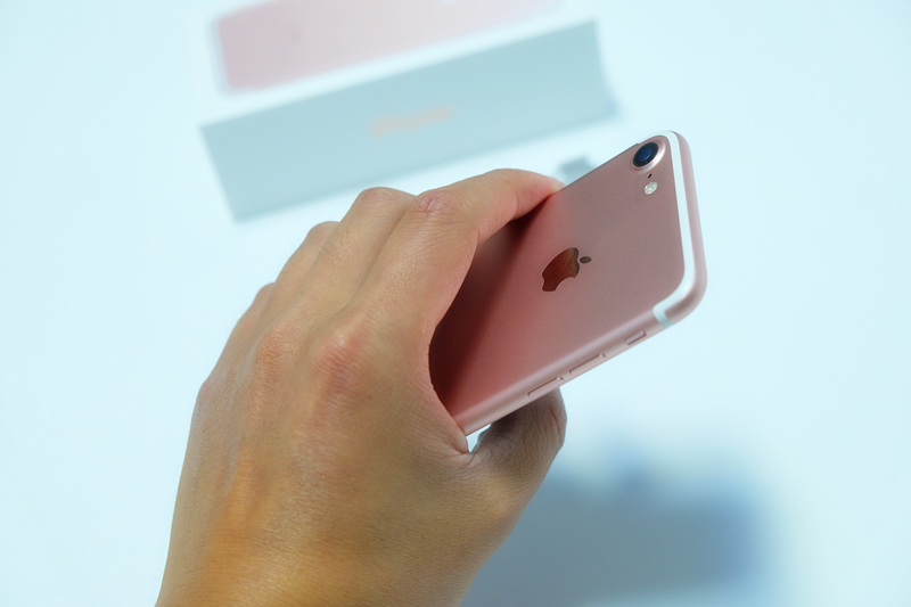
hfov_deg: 33.9
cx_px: 456
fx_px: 1493
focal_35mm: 59
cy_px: 304
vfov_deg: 23.0
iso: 1000
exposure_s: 1/30
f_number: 4
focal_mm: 39
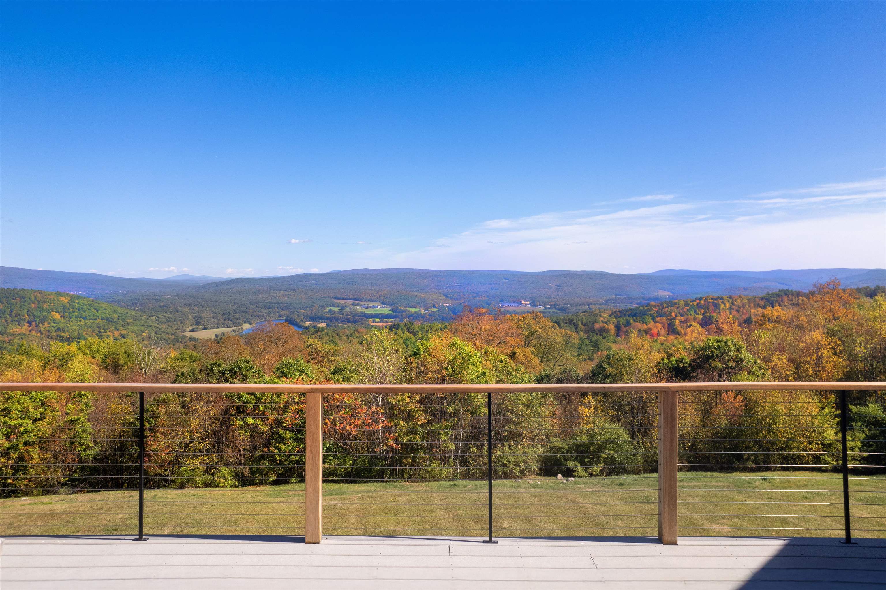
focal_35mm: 22
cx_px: 443
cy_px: 295
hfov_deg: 78.6
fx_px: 541
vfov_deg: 57.2
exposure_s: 1/240
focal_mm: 8.38
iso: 120
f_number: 2.8
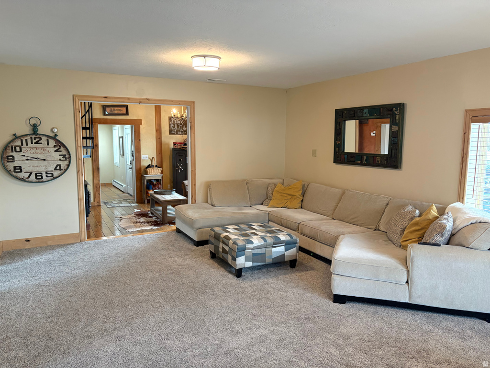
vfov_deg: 53.1
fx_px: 368
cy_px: 184
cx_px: 245
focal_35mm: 26
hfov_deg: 67.3
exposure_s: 1/60
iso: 250
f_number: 1.6
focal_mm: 5.96
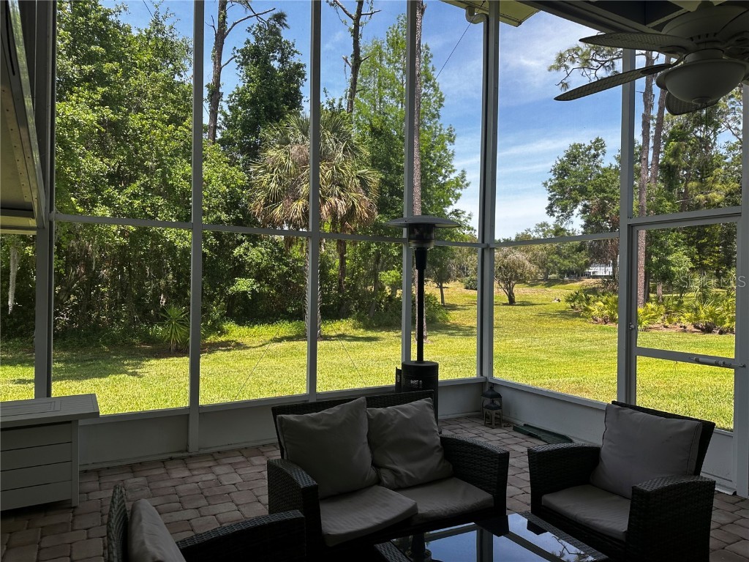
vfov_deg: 56.8
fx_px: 519
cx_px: 374
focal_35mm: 24
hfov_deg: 71.6
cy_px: 281
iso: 80
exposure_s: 1/971
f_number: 1.78
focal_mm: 6.86
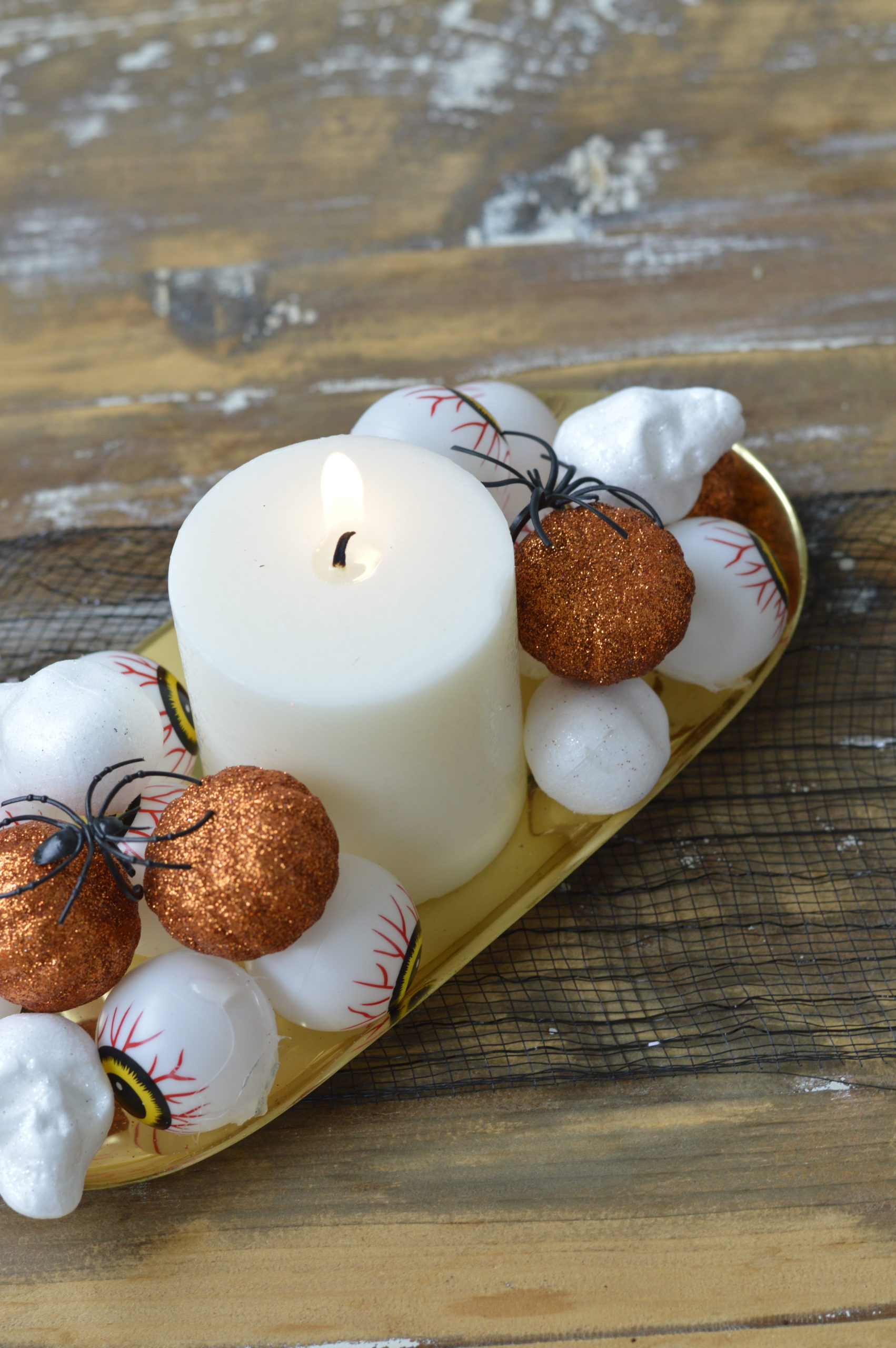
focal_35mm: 75
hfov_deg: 18.1
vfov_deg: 27.0
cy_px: 674
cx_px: 448
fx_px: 2805
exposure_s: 1/100
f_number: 5
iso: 400
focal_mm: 50
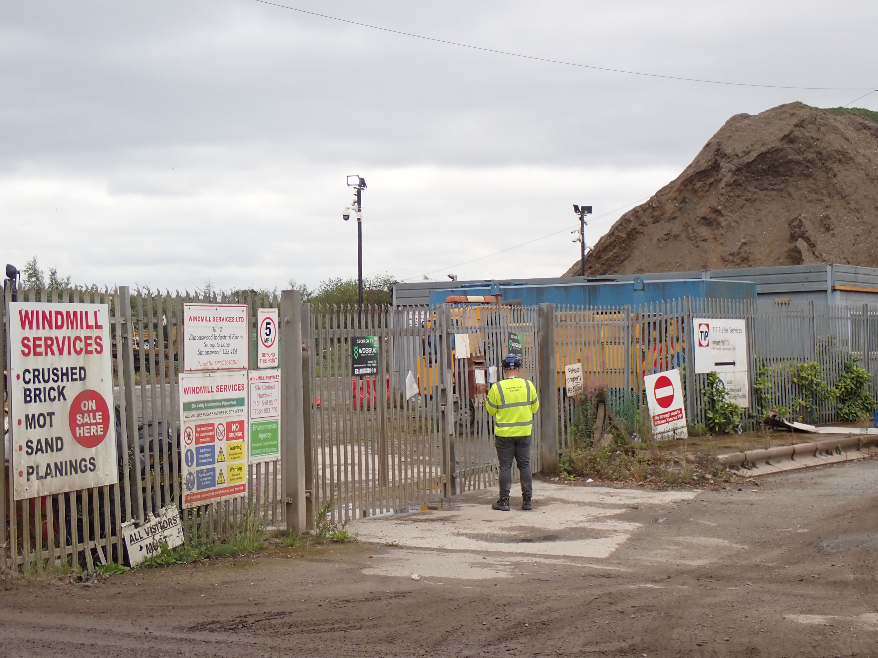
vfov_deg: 23.7
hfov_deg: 31.2
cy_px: 329
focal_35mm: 62
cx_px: 439
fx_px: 1573
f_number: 5
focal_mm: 11.09
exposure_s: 1/200
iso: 100
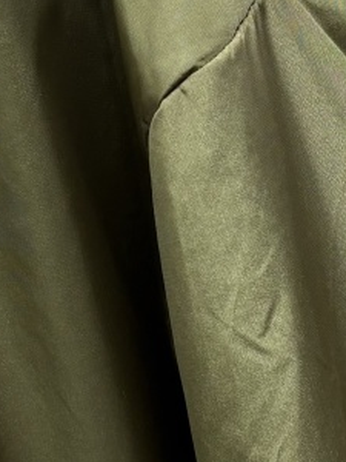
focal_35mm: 125
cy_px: 237
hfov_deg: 11.9
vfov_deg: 15.8
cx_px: 169
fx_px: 1666
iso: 80
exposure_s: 1/100
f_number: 1.6
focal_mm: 5.96
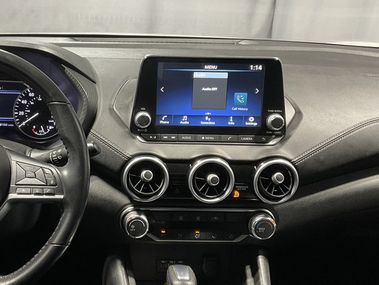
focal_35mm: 50
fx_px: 548
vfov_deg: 29.1
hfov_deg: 37.2
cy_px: 115
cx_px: 94
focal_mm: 3
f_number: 1.8
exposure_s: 1/60
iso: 100
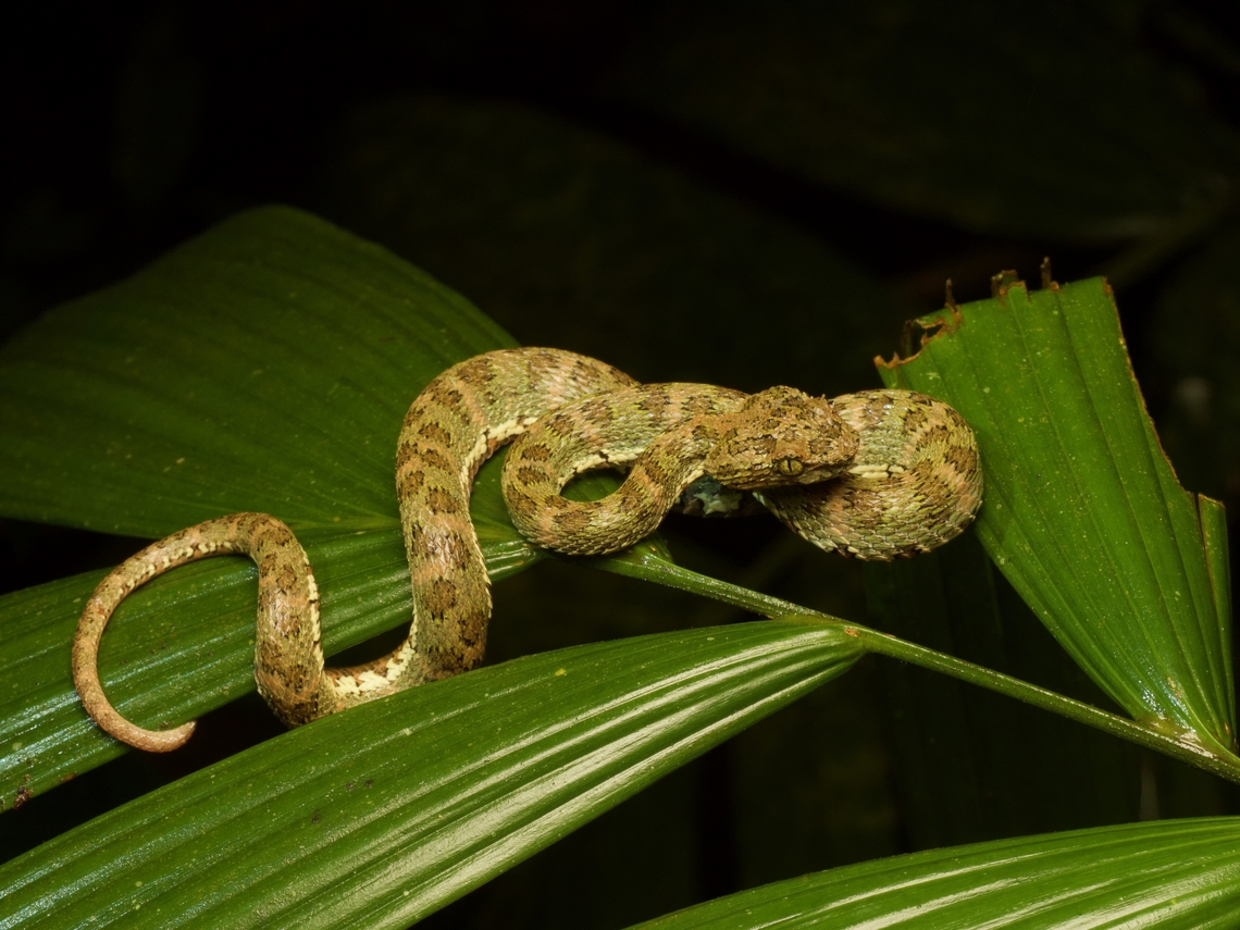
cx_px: 620
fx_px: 4299
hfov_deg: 16.4
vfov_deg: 12.3
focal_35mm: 120
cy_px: 465
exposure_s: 1/60
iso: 800
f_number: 16
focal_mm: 60
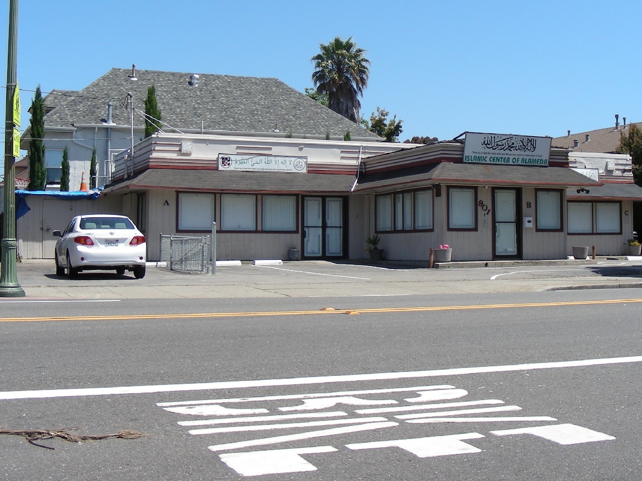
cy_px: 176
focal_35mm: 50
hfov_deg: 38.2
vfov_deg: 29.0
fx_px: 927
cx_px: 346
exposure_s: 1/447
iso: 50
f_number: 4
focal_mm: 6.3
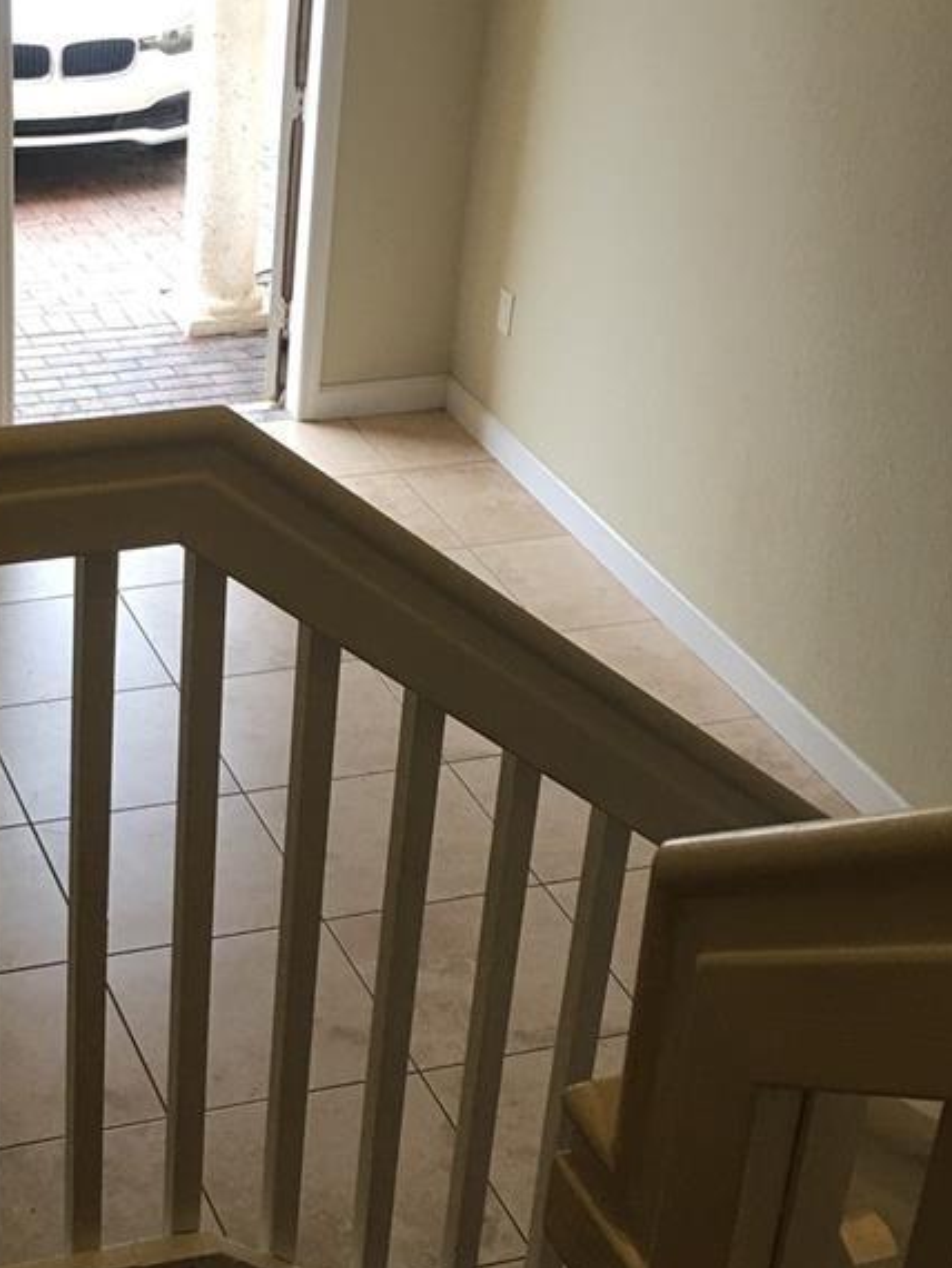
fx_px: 2235
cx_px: 113
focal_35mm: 61
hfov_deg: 23.5
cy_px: 727
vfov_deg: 31.6
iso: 32
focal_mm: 4.15
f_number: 2.2
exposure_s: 1/30
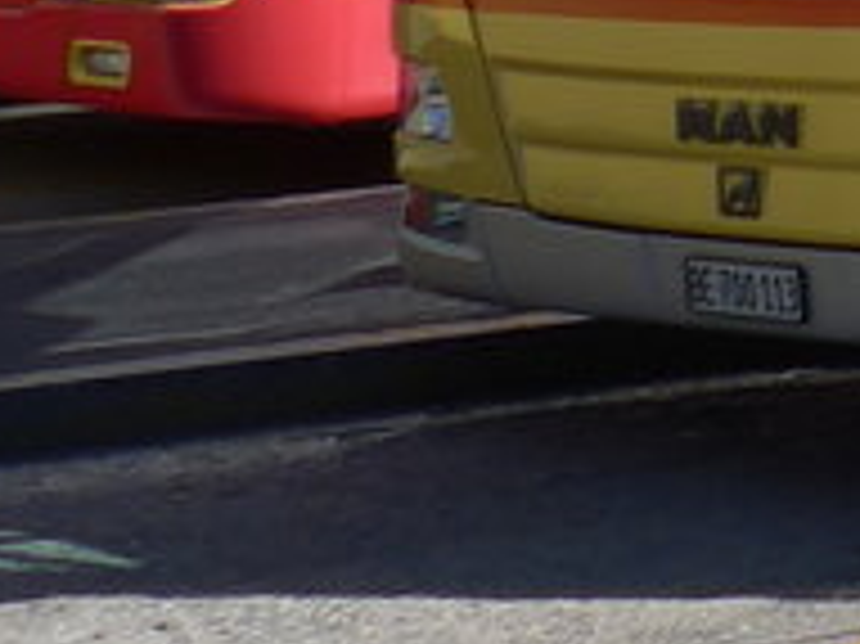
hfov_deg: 7.4
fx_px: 6083
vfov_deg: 5.8
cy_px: -923
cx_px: 2220
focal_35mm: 245
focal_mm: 8
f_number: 2.8
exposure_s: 1/1600
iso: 80
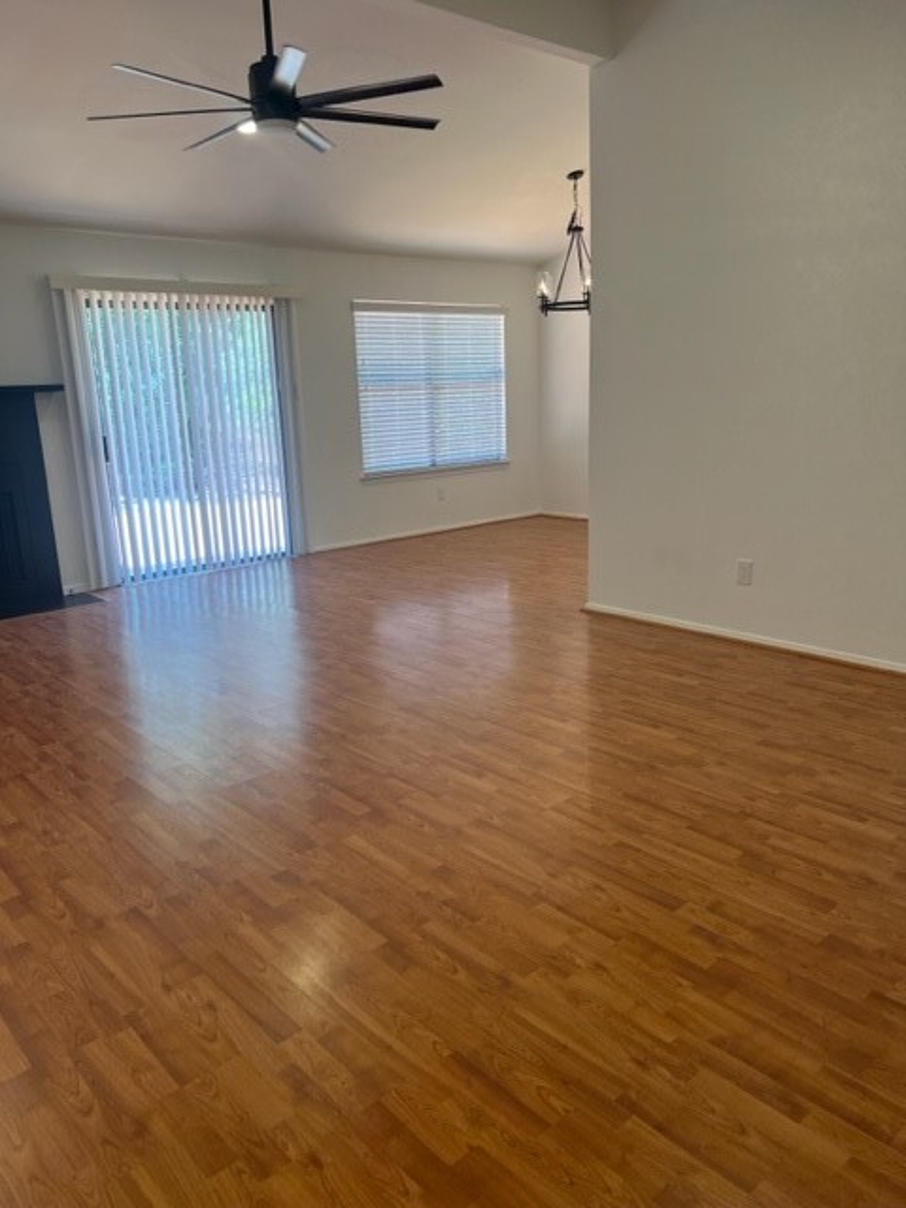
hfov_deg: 53.1
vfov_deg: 67.3
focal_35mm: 26
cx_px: 453
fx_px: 907
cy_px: 604
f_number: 1.5
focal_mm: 5.7
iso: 64
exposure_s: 1/131
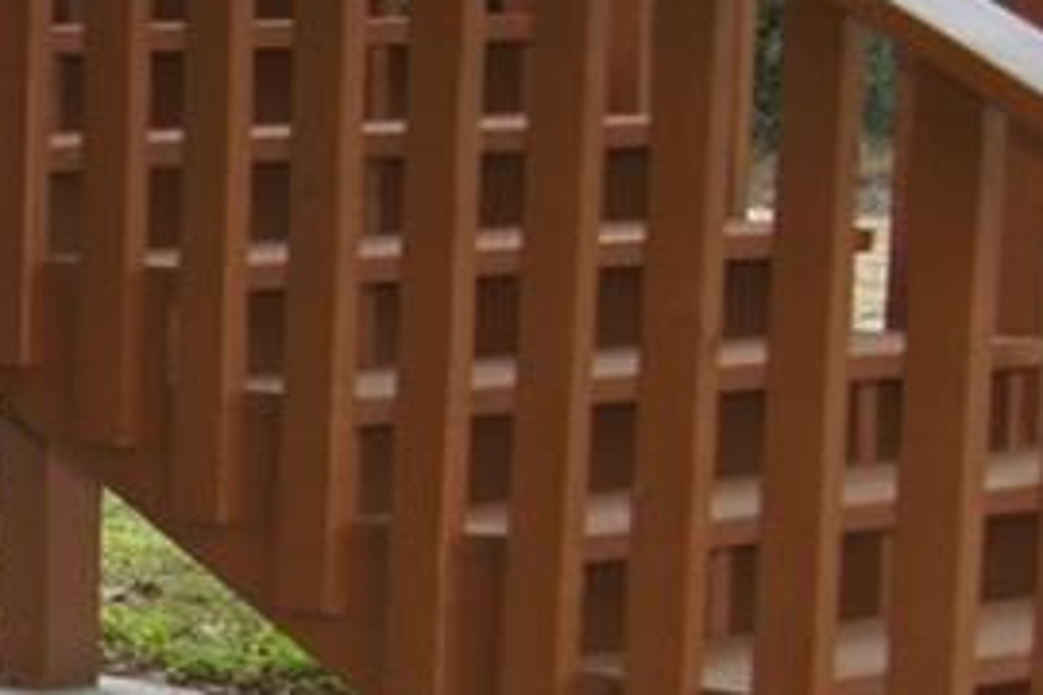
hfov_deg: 11.5
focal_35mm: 160
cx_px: -1070
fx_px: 4635
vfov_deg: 8.5
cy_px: 622
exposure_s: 1/60
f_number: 3.5
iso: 200
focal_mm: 18
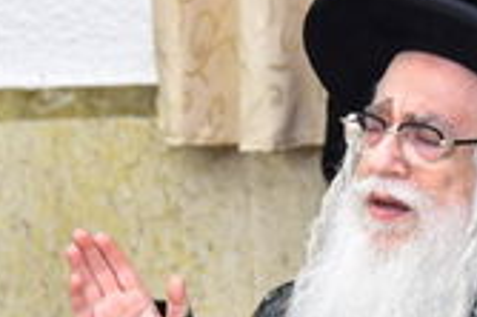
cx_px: 368
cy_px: 197
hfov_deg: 4.8
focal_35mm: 431
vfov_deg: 3.2
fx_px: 5705
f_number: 5.6
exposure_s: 1/100
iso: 2000
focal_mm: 180
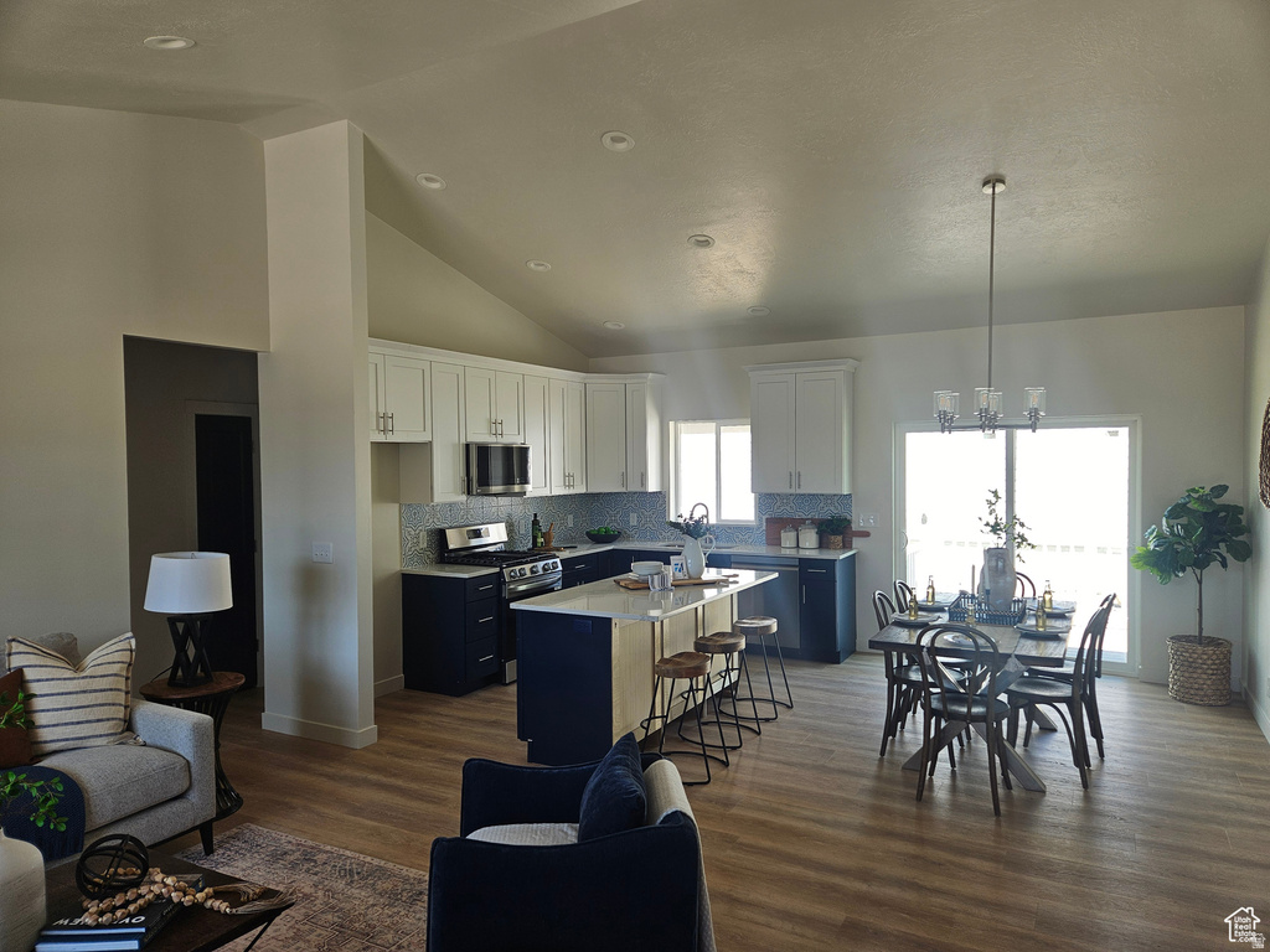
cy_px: 476
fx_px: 844
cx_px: 635
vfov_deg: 58.9
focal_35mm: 23
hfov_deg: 73.9
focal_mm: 5.4
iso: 32
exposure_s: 1/120
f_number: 1.8
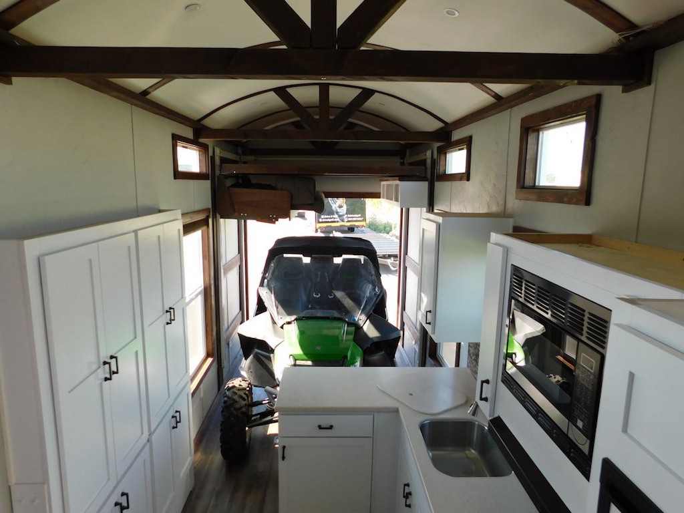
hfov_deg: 73.9
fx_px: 454
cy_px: 256
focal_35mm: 23
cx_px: 342
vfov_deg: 58.9
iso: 125
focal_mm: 4
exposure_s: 1/125
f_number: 3
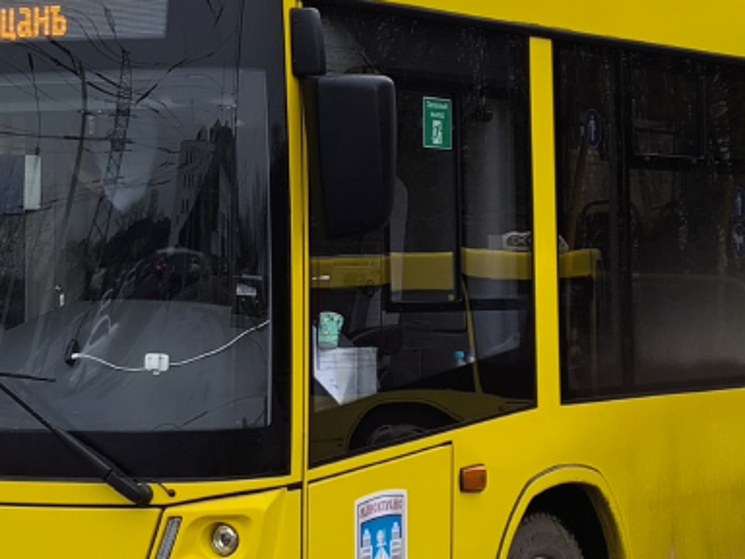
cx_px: 243
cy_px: 115
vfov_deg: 12.1
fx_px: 2626
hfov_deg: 16.1
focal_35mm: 122
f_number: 1.7
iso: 80
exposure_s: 1/50
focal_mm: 4.71
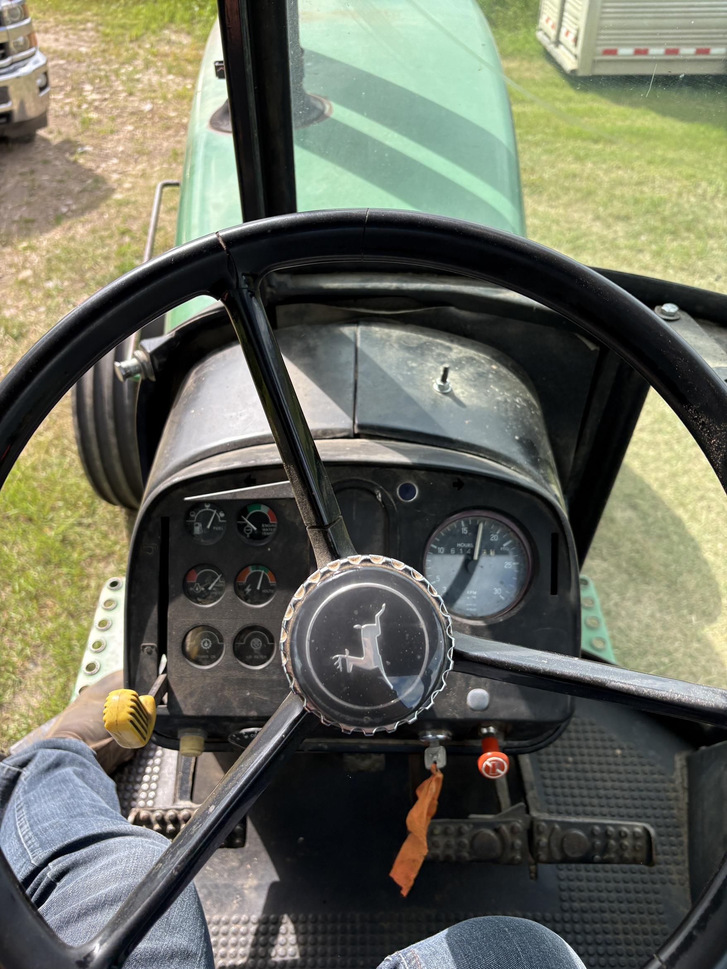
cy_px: 484
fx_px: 728
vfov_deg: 67.3
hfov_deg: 53.1
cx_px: 364
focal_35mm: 26
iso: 50
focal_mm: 5.96
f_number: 1.6
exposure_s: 1/612
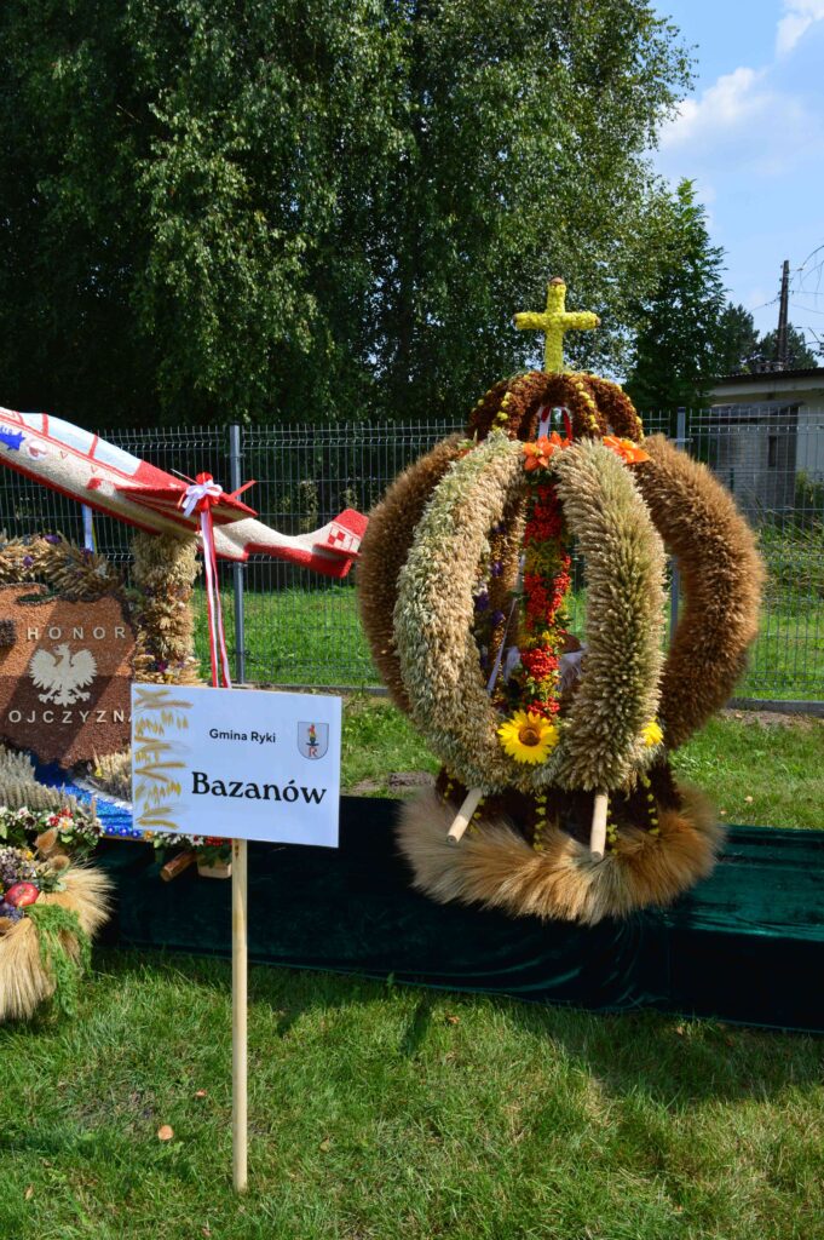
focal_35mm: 27
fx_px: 928
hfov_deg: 47.9
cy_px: 620
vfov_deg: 67.4
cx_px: 412
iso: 400
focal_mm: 18
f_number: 11
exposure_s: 1/400
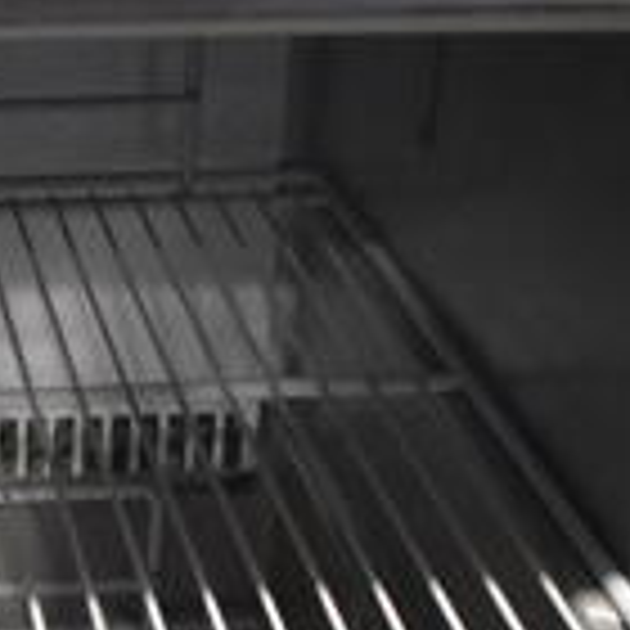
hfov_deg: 16.5
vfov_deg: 16.4
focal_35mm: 100
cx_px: -171
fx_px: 2059
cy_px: 842
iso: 5000
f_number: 3.5
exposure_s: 1/125
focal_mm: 18
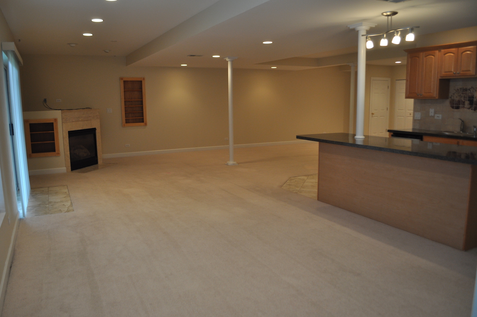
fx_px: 357
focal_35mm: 27
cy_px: 158
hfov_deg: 67.4
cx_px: 238
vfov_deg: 47.8
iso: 450
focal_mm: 18
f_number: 4
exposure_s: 1/60
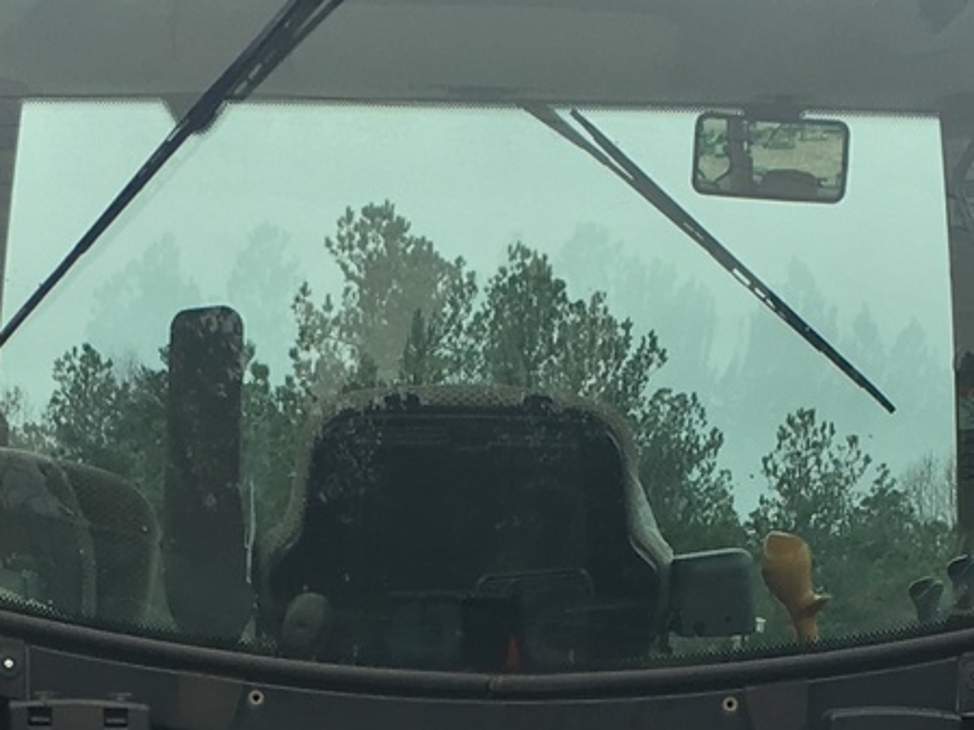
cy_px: 1137
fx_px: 3712
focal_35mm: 132
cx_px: 405
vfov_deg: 10.8
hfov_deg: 14.9
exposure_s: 1/203
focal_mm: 4.15
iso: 25
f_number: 2.2
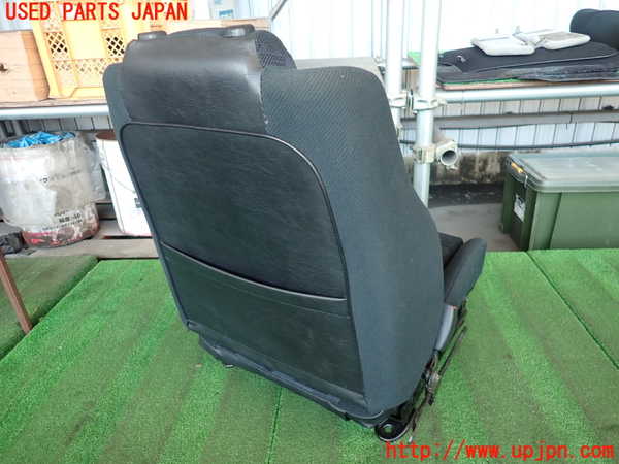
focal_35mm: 25
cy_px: 232
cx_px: 310
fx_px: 447
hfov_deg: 69.4
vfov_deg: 54.9
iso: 160
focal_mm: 4.5
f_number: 2
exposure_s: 1/60
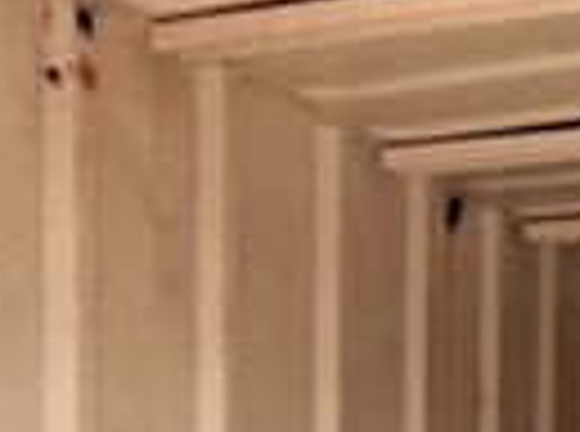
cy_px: 706
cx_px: -54
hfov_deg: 17.1
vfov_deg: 12.3
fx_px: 1871
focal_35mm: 112
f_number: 1.78
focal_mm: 6.76
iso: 125
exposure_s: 1/121
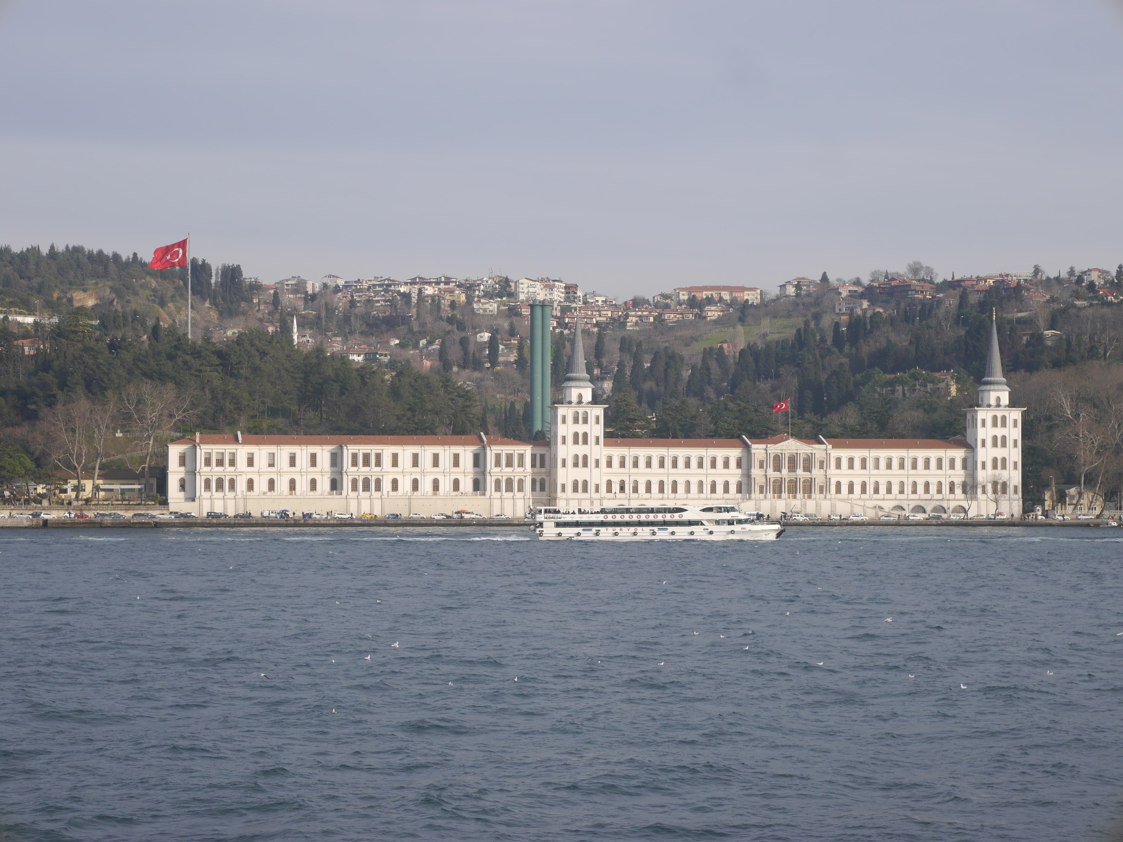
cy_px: 421
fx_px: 2725
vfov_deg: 17.6
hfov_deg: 23.3
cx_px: 562
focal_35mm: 84
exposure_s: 1/320
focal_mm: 42
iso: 160
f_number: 8
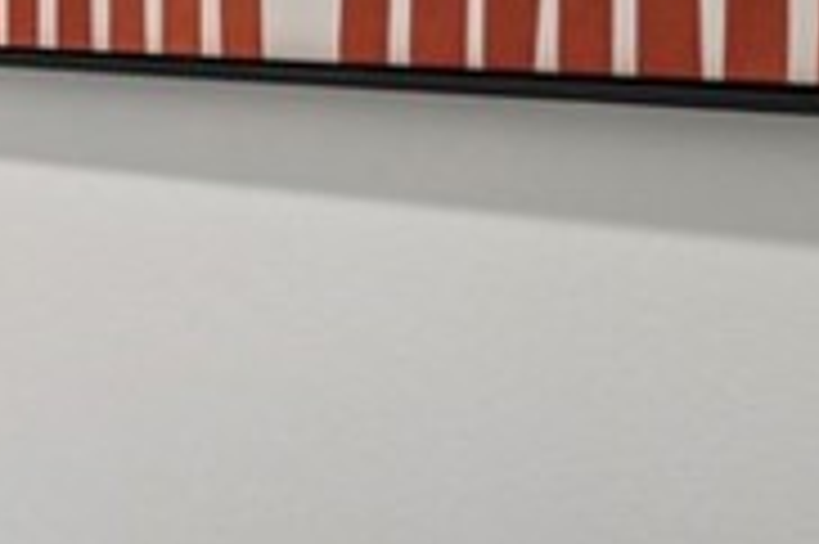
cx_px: -1044
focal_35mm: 73
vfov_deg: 17.9
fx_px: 1659
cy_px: -76
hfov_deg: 16.1
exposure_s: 1/10
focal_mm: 13
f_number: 8
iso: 400
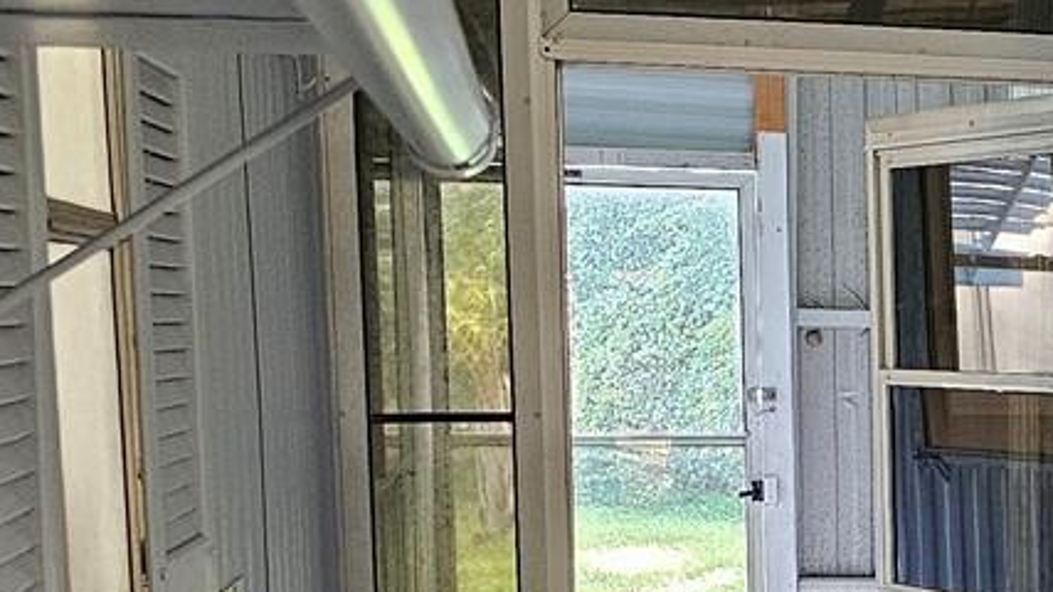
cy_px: 646
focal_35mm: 94
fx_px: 2624
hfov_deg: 20.8
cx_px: 1337
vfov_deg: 12.6
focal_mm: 6.3
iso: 800
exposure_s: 1/120
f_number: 1.7
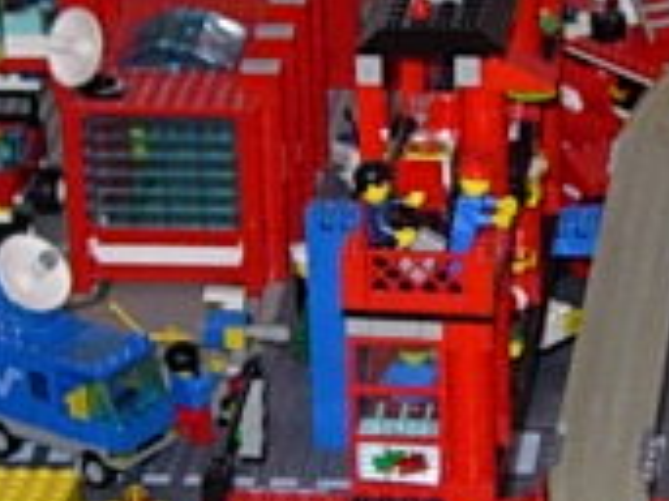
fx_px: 4403
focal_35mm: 228
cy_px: 309
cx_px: 618
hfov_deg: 8.7
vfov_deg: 6.5
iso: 79
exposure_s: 1/64
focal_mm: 7.8
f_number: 2.8
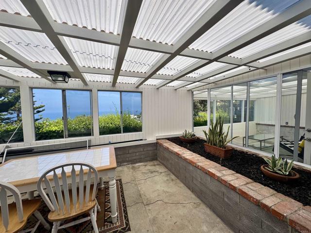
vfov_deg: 85.7
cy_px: 116
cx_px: 156
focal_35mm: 14
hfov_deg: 102.1
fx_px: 126
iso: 40
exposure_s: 1/1323
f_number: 2.2
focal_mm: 2.22
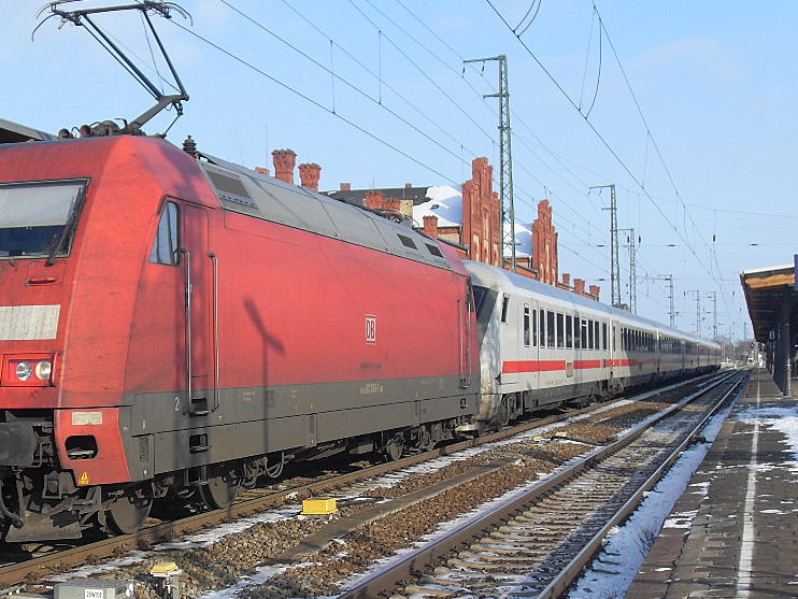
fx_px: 1591
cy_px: 327
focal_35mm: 69
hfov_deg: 28.0
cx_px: 284
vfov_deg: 21.3
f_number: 8.4
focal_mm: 8.4
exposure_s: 1/125
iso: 80
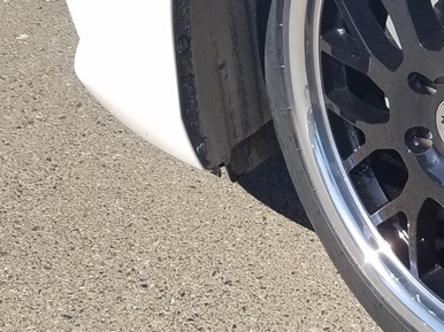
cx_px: 446
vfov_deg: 21.2
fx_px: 884
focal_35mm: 69
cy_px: 94
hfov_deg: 26.6
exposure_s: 1/1916
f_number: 1.7
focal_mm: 4.2
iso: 50
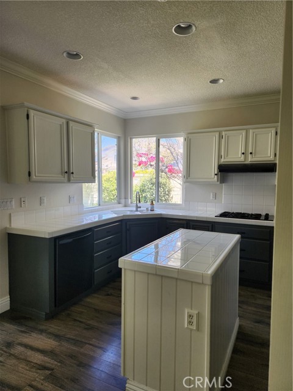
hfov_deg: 58.9
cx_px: 146
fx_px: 260
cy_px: 196
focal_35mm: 23
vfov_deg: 73.9
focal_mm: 5.4
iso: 64
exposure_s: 1/180
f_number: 1.8
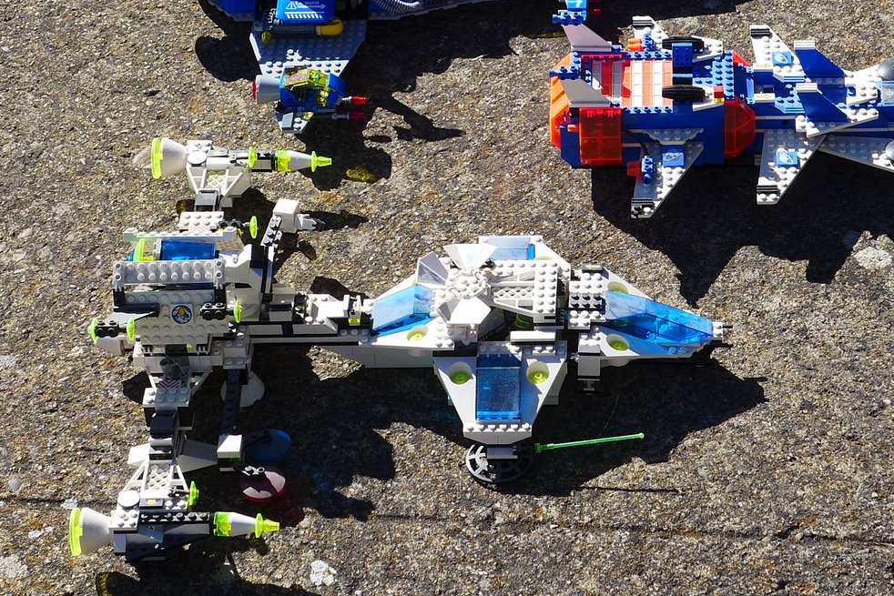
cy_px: 68
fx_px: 3104
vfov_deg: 10.9
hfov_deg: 16.4
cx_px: 546
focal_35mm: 125
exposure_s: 1/500
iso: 80
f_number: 4.5
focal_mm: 12.8
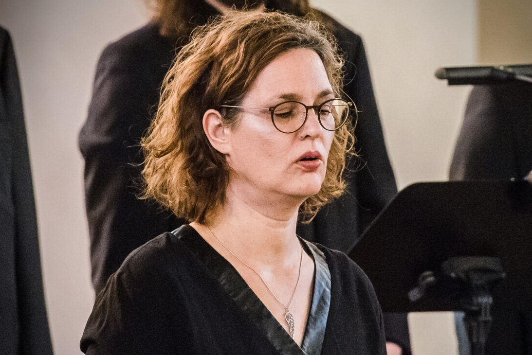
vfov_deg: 4.8
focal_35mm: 287
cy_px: 217
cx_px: 282
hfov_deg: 7.2
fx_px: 4243
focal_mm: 200
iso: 4000
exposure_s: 1/160
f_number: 4.5
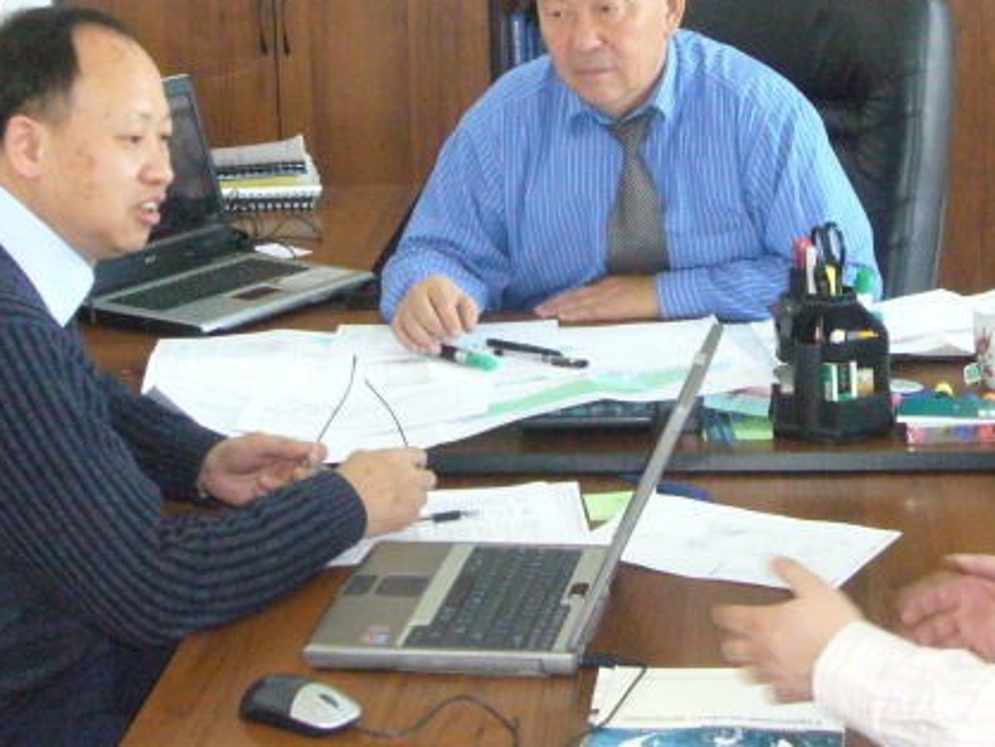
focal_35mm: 93
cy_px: 196
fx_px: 2674
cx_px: 589
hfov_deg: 21.1
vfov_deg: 15.8
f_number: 3.6
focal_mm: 8.1
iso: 320
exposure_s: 1/30
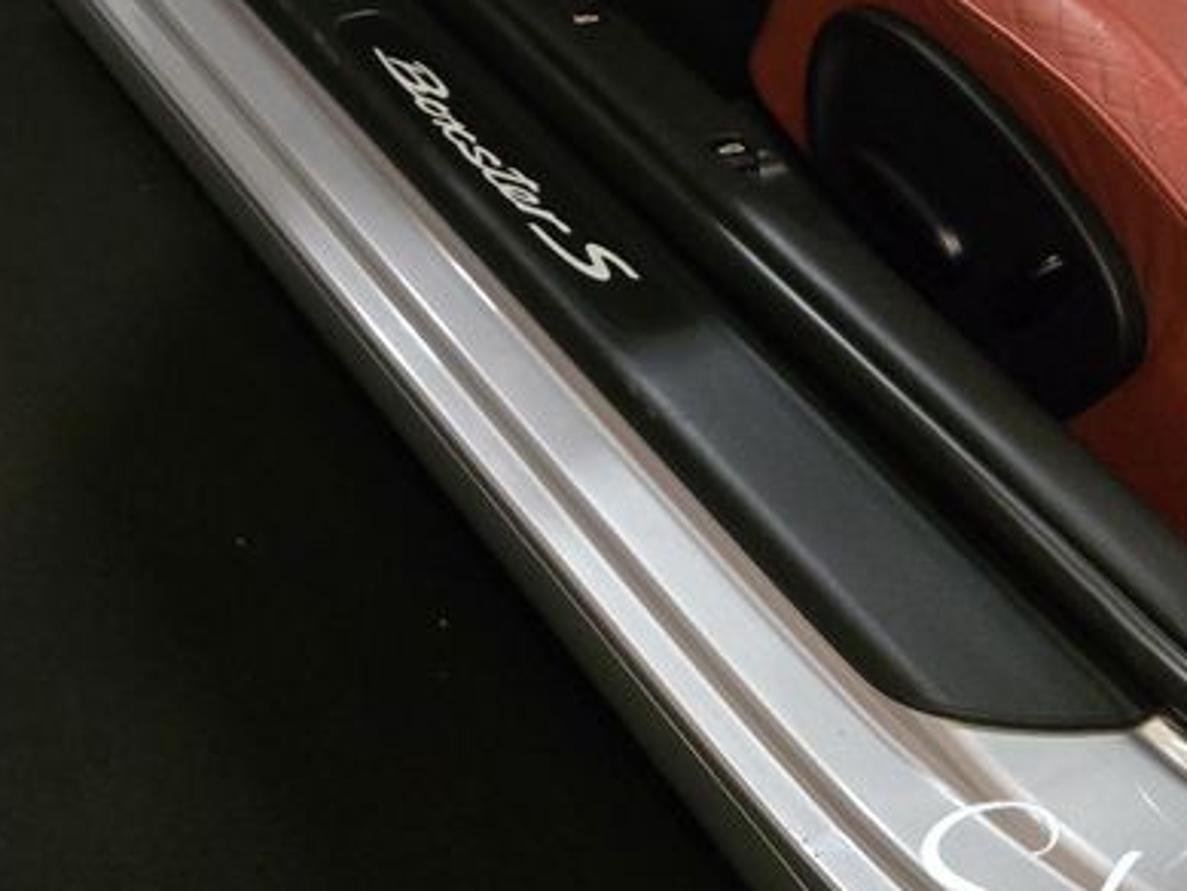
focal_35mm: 71
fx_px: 2435
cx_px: -354
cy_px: -119
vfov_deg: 19.7
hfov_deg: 24.1
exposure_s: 1/100
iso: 1600
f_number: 1.7
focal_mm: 6.3
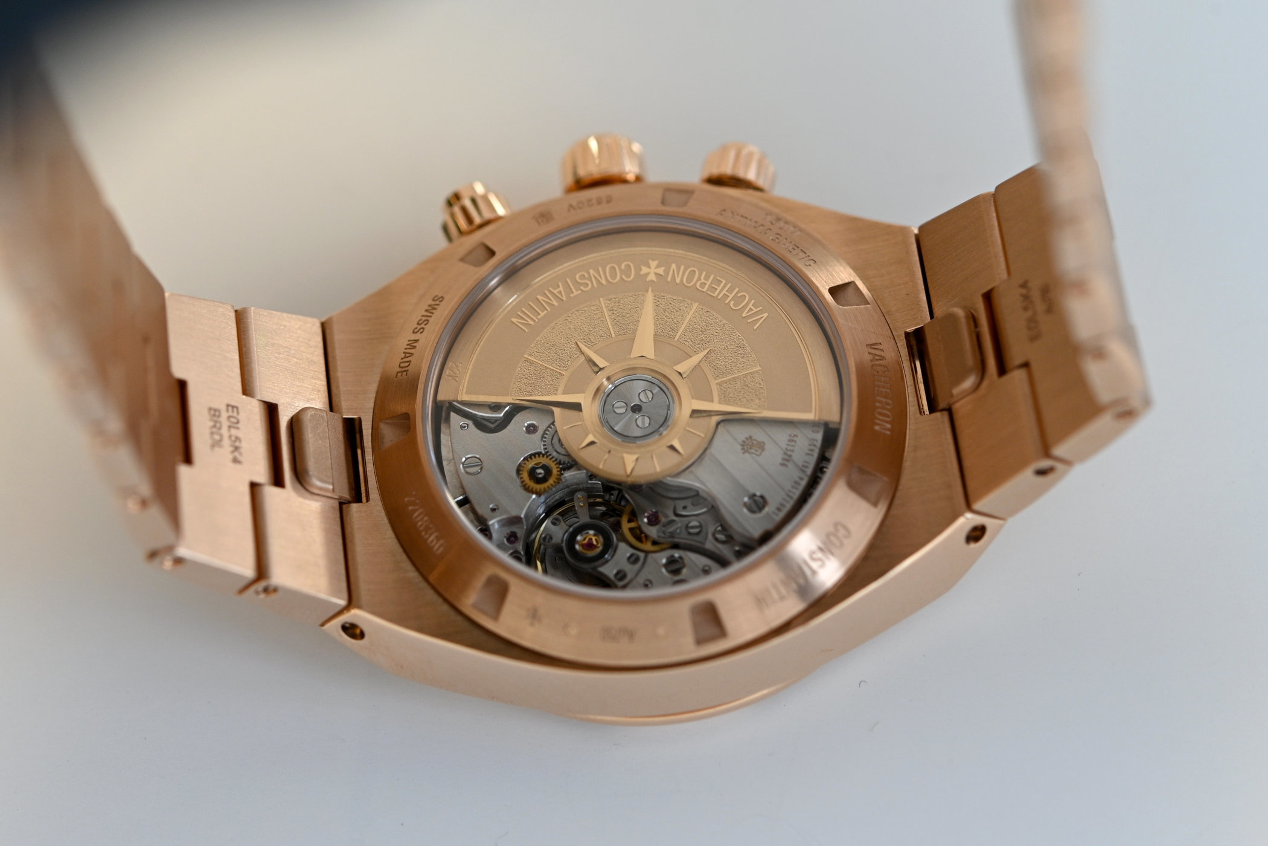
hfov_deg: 33.4
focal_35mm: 60
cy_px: 423
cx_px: 634
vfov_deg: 22.6
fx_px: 2113
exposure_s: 1/160
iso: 400
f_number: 5.6
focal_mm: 60
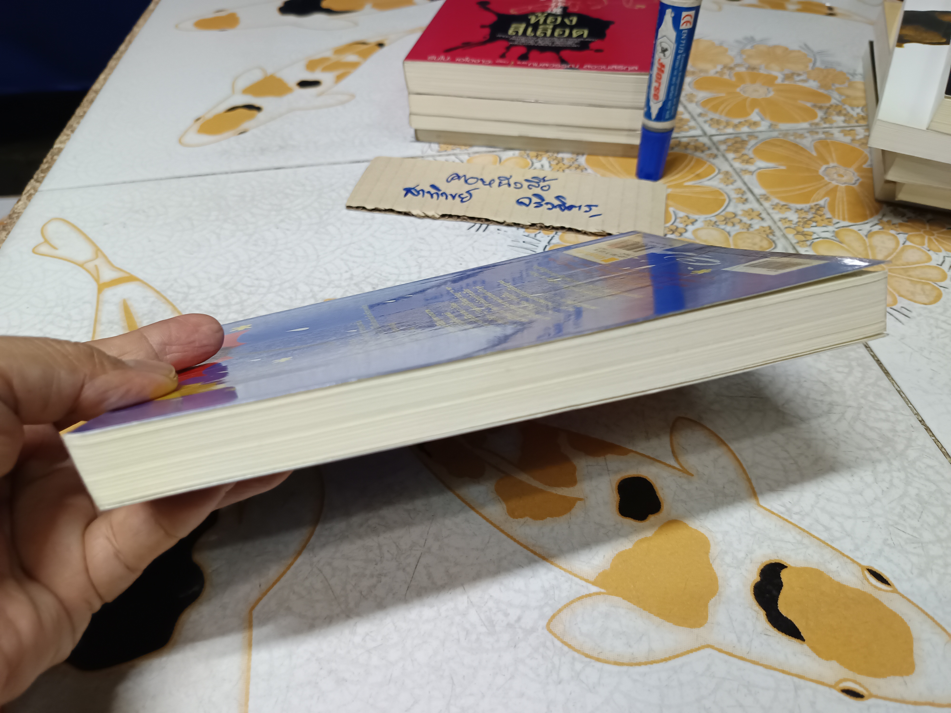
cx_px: 476
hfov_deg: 71.6
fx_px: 659
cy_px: 356
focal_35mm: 24
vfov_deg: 56.8
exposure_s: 1/25
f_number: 1.7
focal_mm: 5.31
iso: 975
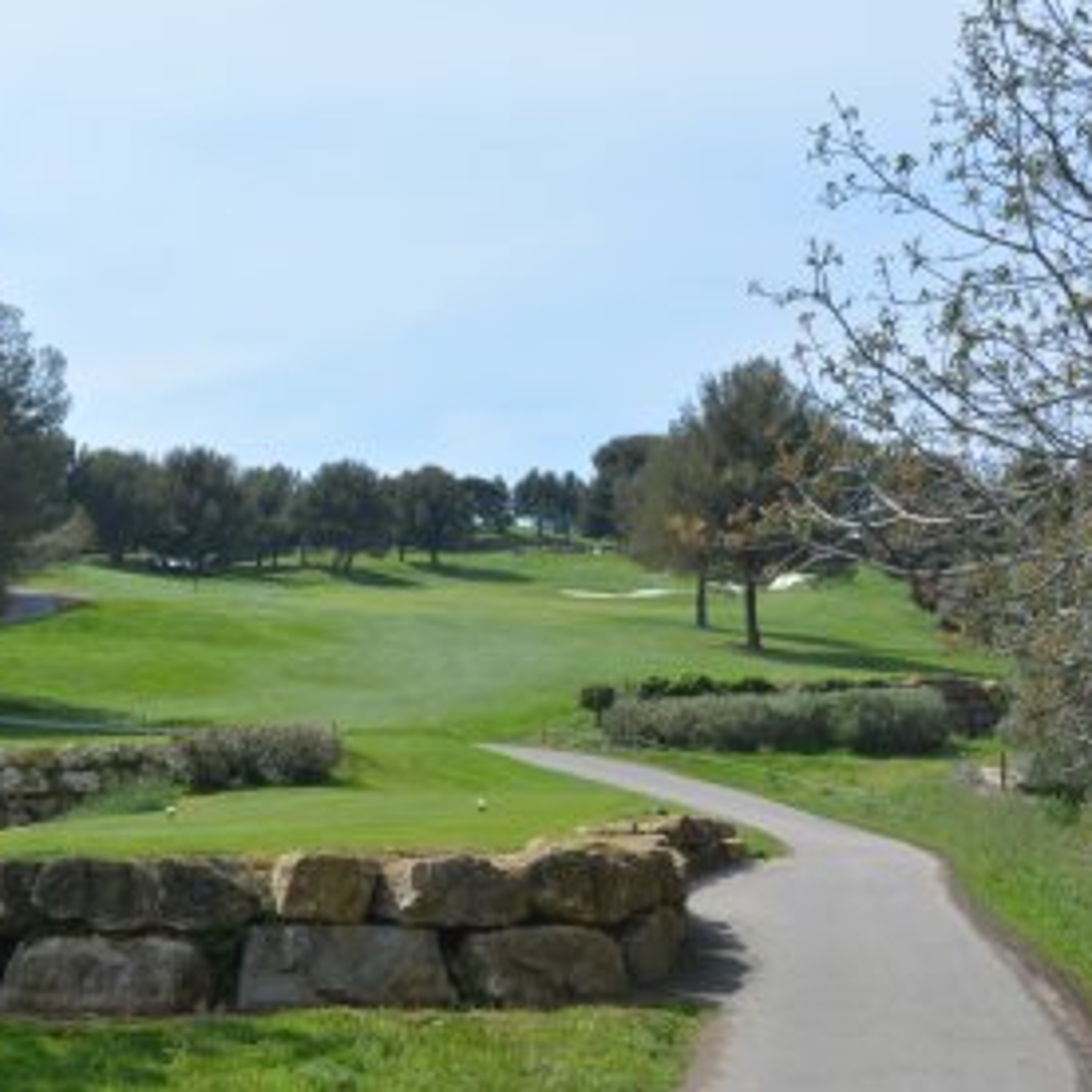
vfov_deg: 26.1
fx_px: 2356
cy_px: 546
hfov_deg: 25.9
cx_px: 328
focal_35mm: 66
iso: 100
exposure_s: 1/320
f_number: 9
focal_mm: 34
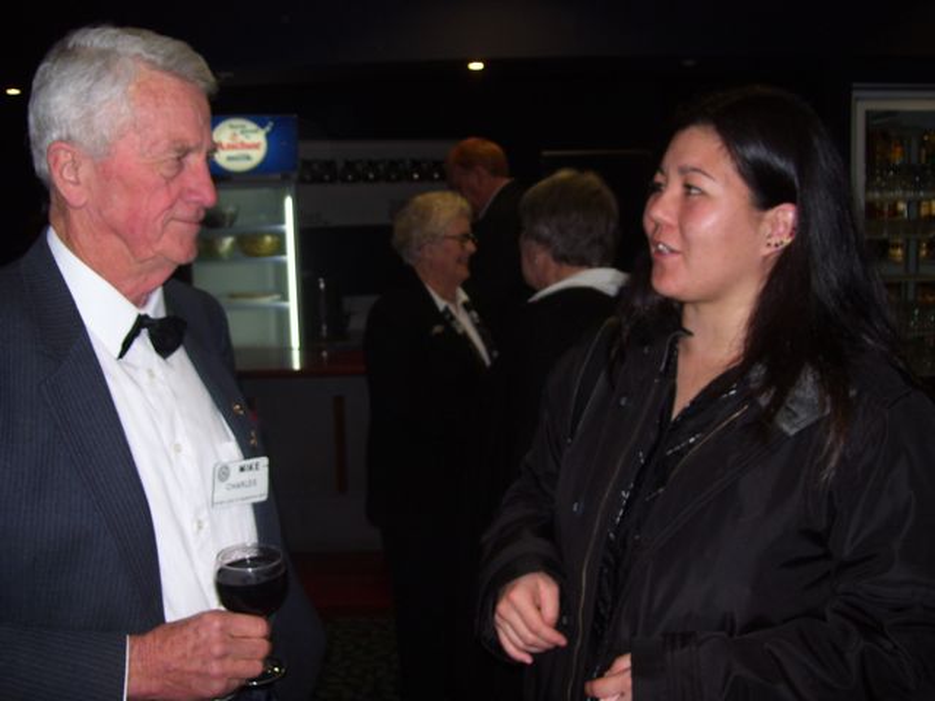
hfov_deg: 51.4
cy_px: 350
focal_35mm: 36
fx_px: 972
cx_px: 468
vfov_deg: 39.7
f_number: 2.7
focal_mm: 6
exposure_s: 1/60
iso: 80
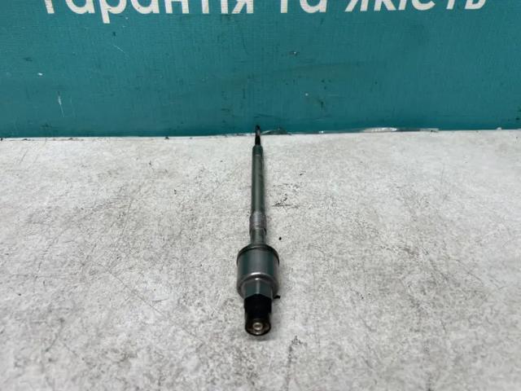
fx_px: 391
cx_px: 260
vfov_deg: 53.1
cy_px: 196
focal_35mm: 26
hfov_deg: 67.3
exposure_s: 1/100
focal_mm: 4.2
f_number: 1.6
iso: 80
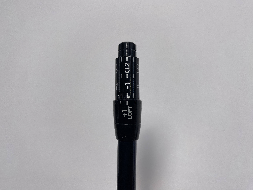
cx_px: 126
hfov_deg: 69.4
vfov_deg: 54.9
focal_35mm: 25
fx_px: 183
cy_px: 95
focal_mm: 4.25
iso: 32
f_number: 1.8
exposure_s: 1/845
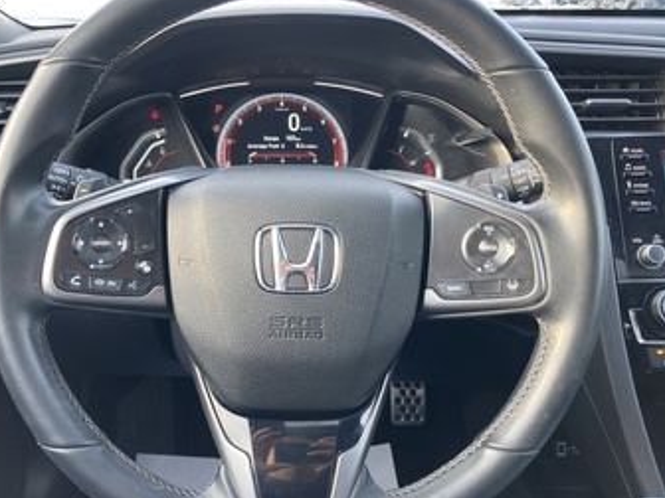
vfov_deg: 40.7
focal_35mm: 35
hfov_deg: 52.5
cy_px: 242
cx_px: 295
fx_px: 672
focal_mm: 3.99
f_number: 1.8
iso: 80
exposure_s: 1/60
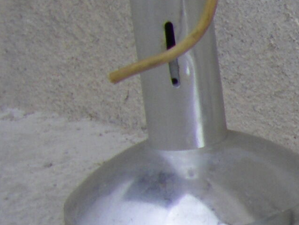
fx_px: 1693
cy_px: 300
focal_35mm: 196
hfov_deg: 9.1
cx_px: 702
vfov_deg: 7.5
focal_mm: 6.3
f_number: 3.5
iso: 64
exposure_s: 1/125
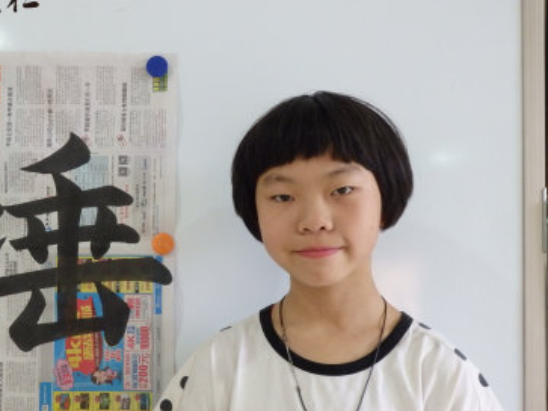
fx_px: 791
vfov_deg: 29.0
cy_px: 243
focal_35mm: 50
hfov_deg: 37.8
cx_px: 180
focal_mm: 6.6
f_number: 3.6
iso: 800
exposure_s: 1/40
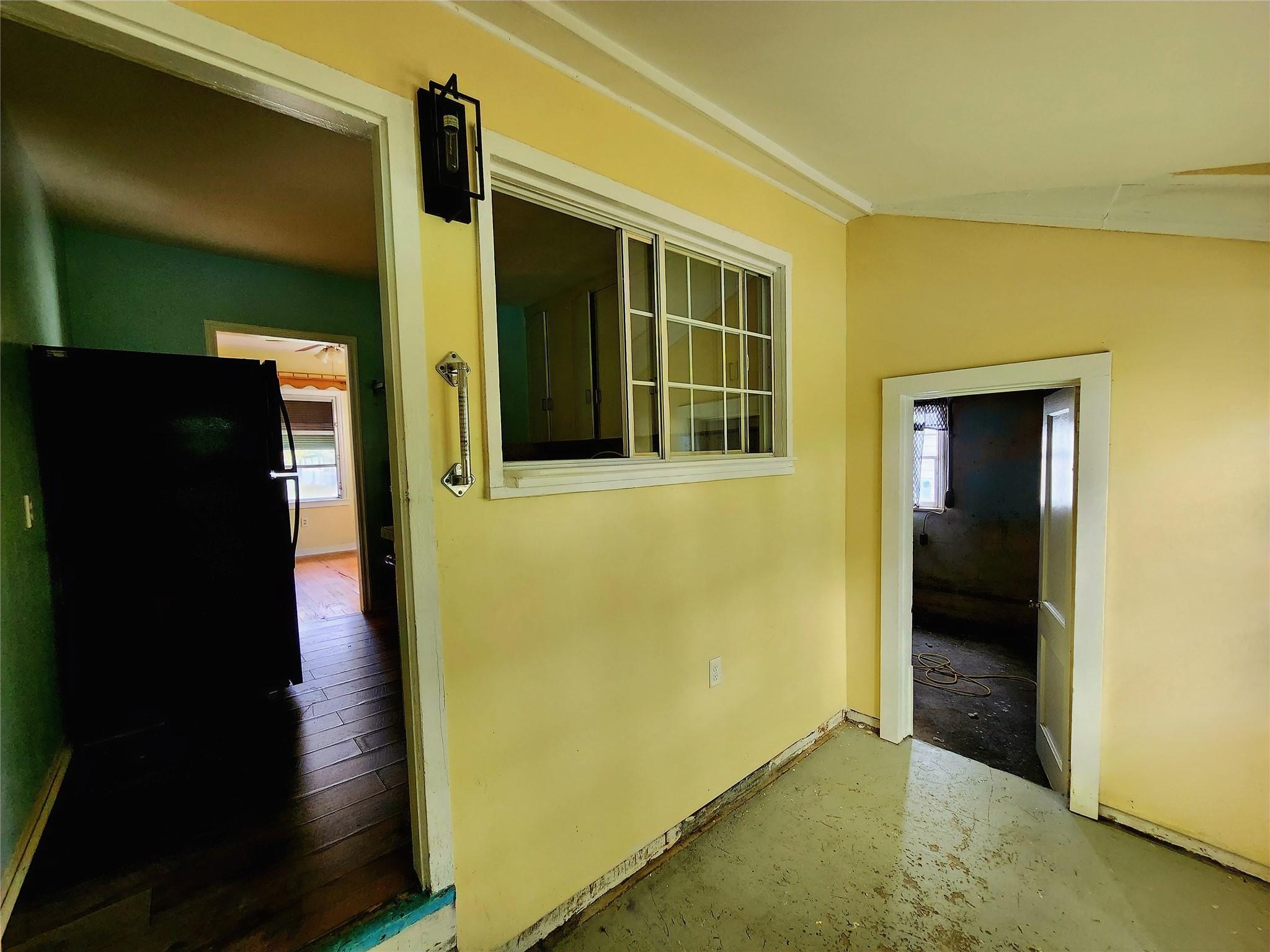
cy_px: 476
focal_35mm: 13
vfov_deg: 89.9
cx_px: 635
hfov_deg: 106.2
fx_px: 477
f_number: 2.2
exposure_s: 1/60.2
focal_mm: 2.2
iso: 200
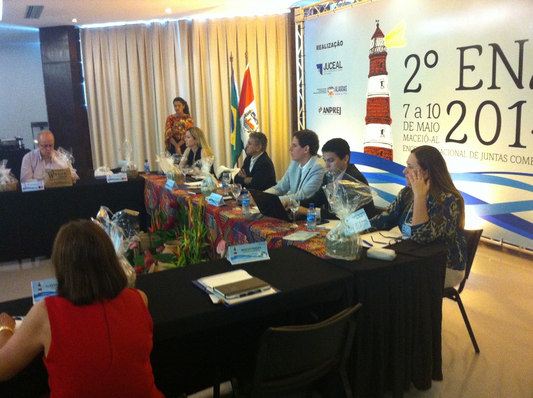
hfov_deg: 52.7
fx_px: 538
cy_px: 199
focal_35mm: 35
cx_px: 266
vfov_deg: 40.6
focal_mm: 3.85
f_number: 2.8
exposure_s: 1/15
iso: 400
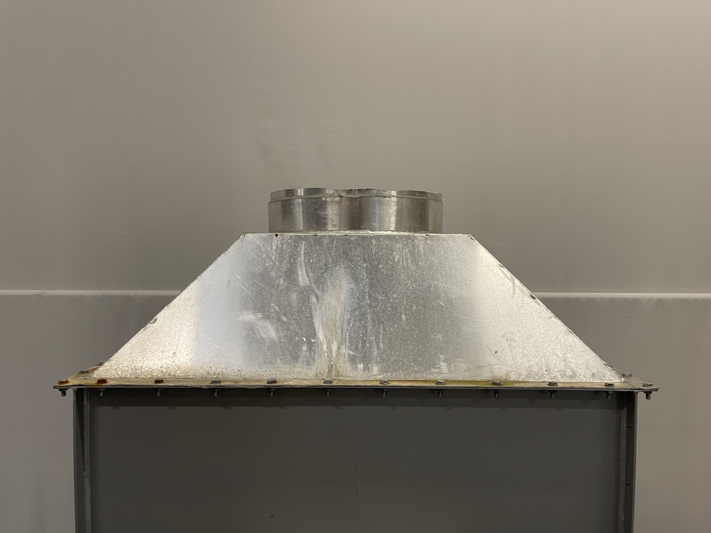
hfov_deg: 67.3
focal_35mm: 26
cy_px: 266
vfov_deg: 53.1
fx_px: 534
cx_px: 356
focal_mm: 5.1
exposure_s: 1/50
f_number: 1.6
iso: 125
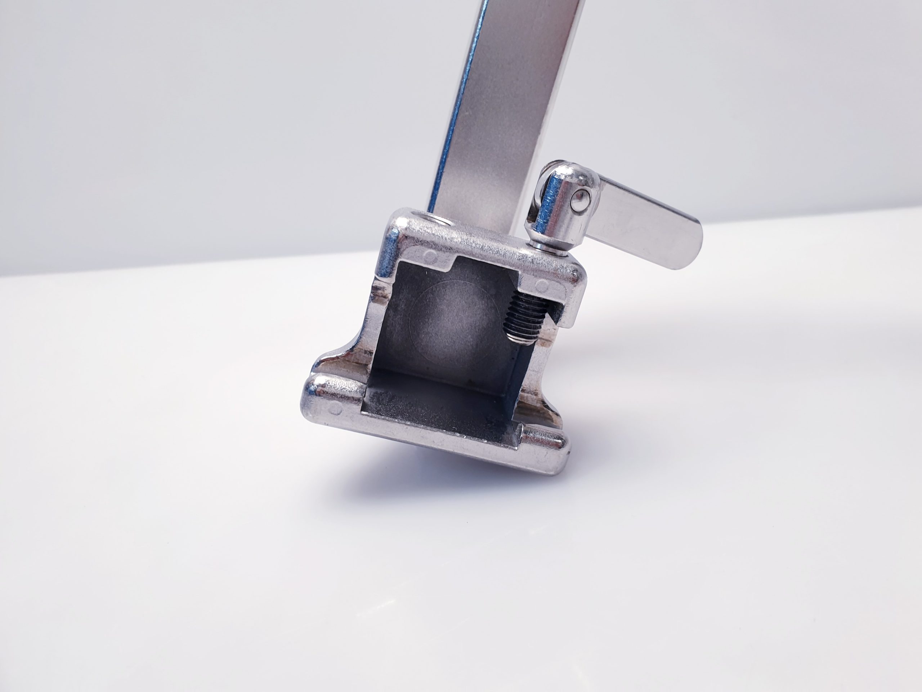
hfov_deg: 67.3
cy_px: 346
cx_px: 461
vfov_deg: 53.1
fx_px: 693
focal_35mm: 26
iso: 80
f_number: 2.4
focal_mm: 4.3
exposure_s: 1/50
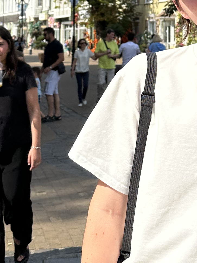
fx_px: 759
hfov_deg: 14.7
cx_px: 171
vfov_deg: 18.7
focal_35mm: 100
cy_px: -42
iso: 80
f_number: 1.78
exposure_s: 1/6211
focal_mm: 6.86
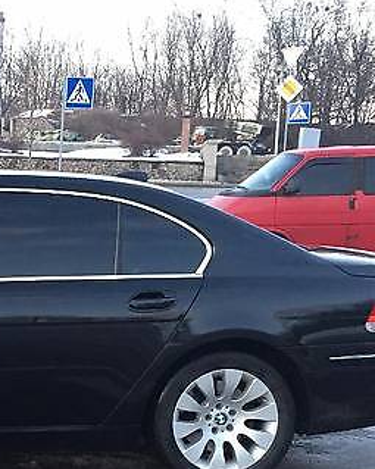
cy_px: 340
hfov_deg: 20.0
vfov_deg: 26.5
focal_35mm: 71
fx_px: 985
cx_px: -94
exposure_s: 1/30
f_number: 2.2
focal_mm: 4.2
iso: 100
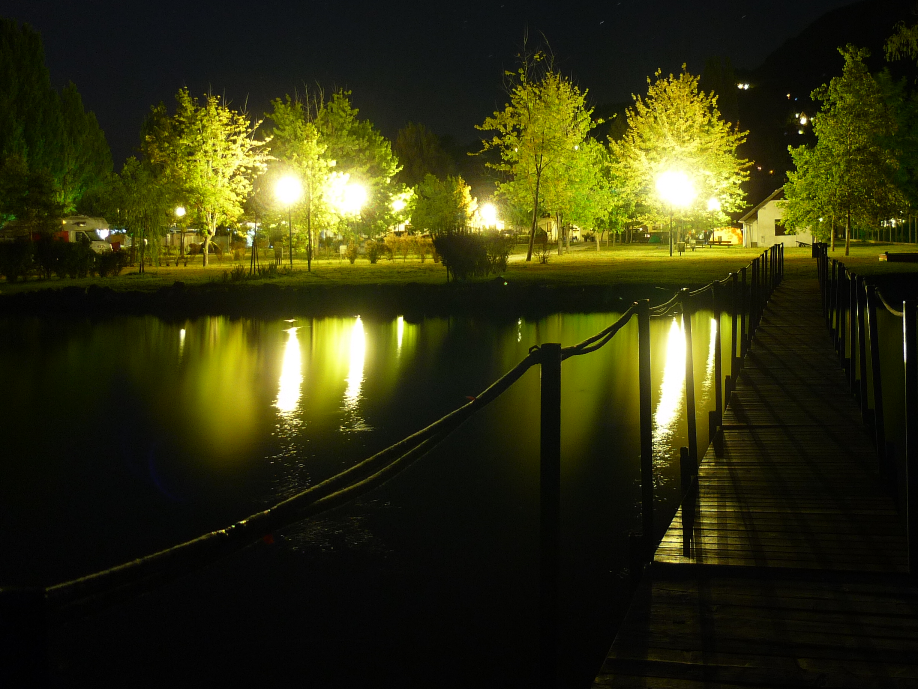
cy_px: 242
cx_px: 498
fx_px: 1167
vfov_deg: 32.7
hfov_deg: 42.9
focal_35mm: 44
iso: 100
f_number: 2.8
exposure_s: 60
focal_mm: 5.5
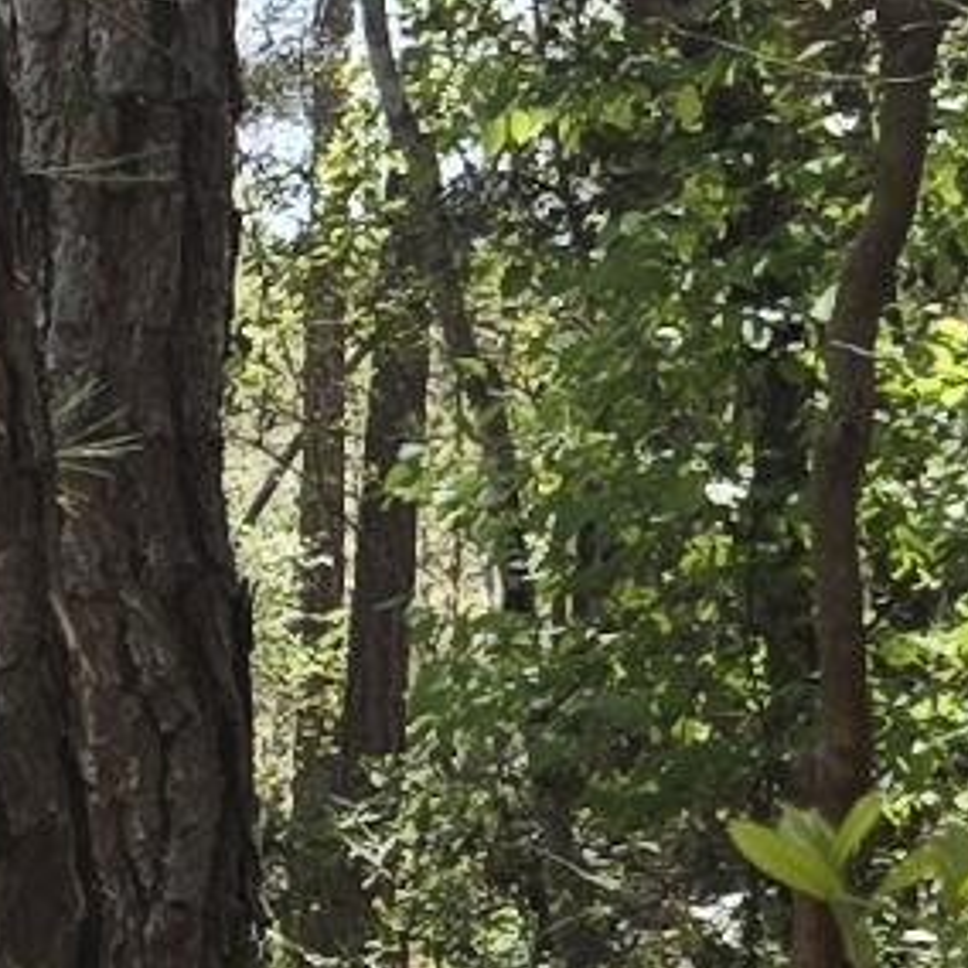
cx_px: -3552
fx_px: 6802
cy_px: 1043
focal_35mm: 215
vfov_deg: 8.1
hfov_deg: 6.0
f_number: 1.7
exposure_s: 1/180
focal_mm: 6.3
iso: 16
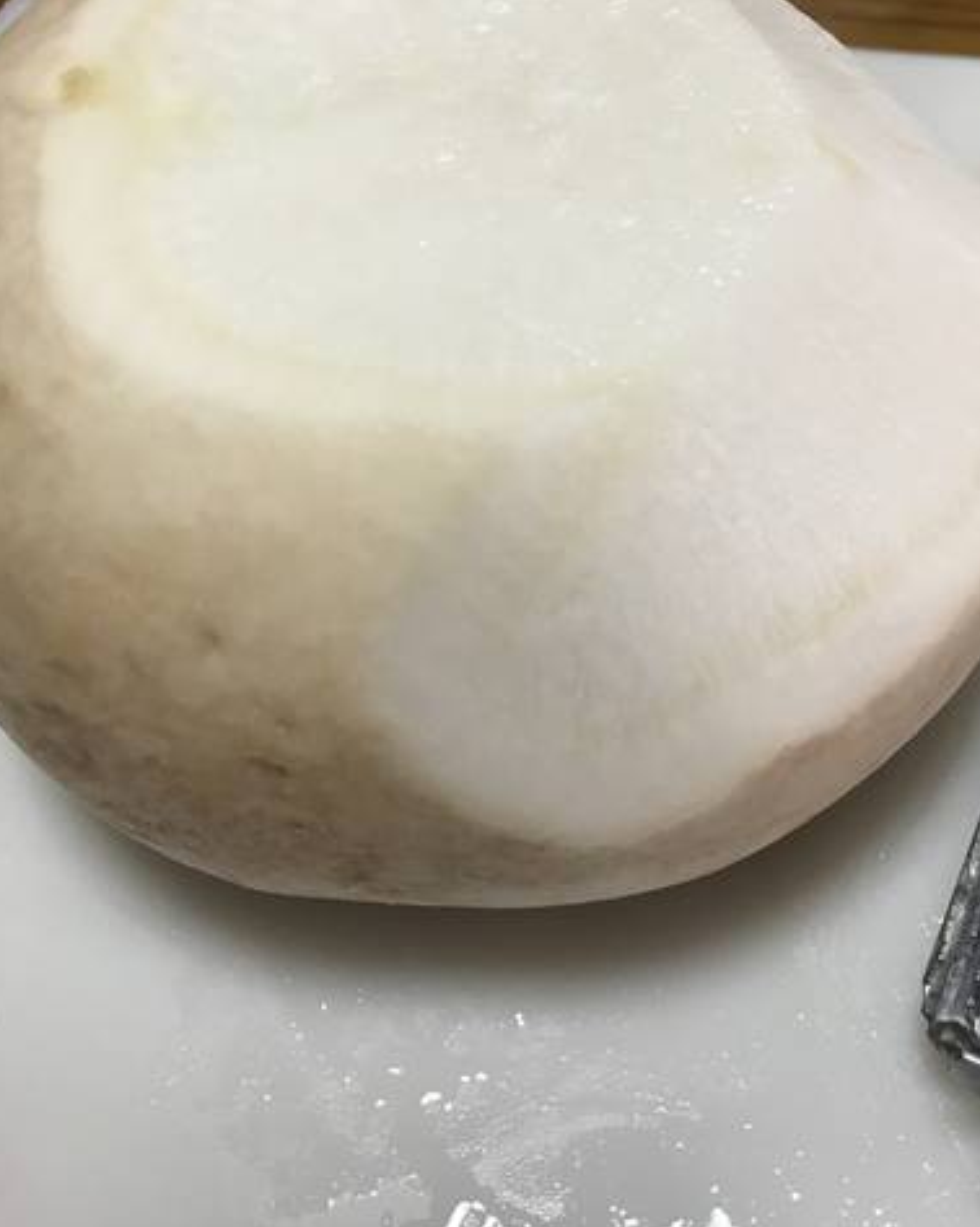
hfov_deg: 38.7
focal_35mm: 37
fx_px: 1342
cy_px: 615
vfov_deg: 49.1
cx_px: 773
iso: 32
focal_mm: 3.99
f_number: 1.8
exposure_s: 1/30
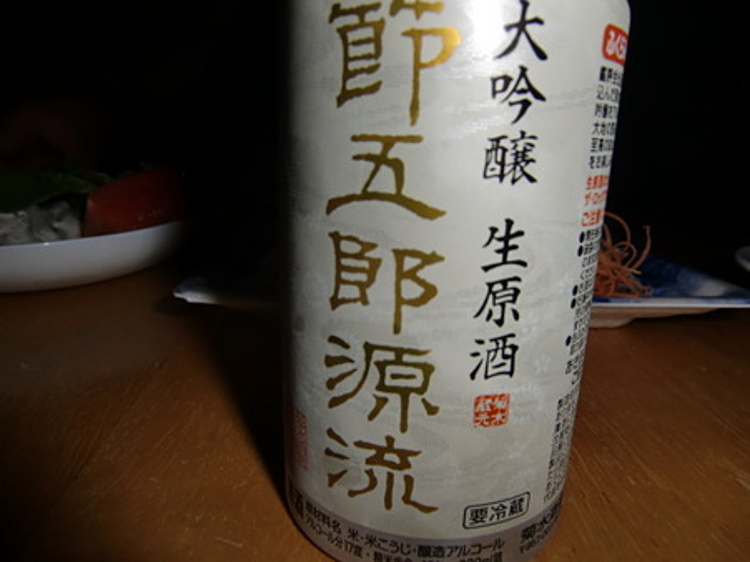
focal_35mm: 24
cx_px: 375
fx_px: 520
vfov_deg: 56.8
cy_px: 281
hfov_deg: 71.6
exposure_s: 1/15
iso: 64
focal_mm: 4.3
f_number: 7.5
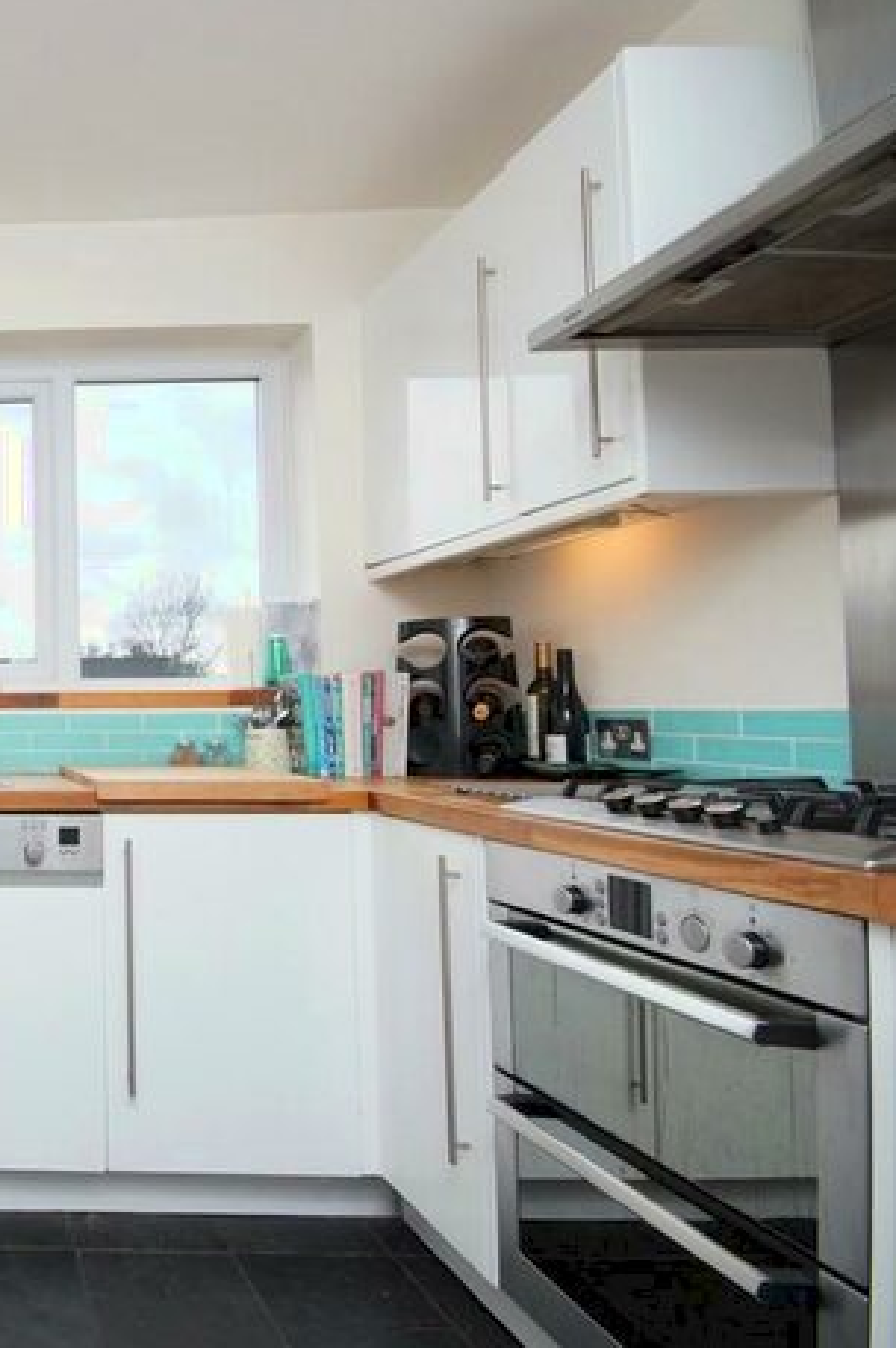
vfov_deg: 76.1
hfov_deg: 43.1
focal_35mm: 23
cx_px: -85
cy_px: 671
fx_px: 860
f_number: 9
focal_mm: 10
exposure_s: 1/60
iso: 400
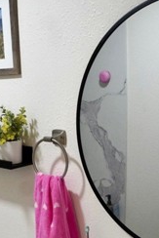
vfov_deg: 31.3
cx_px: 47
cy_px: 177
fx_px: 417
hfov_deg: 21.5
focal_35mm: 63
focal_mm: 16
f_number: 7.1
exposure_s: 1/100
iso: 2000
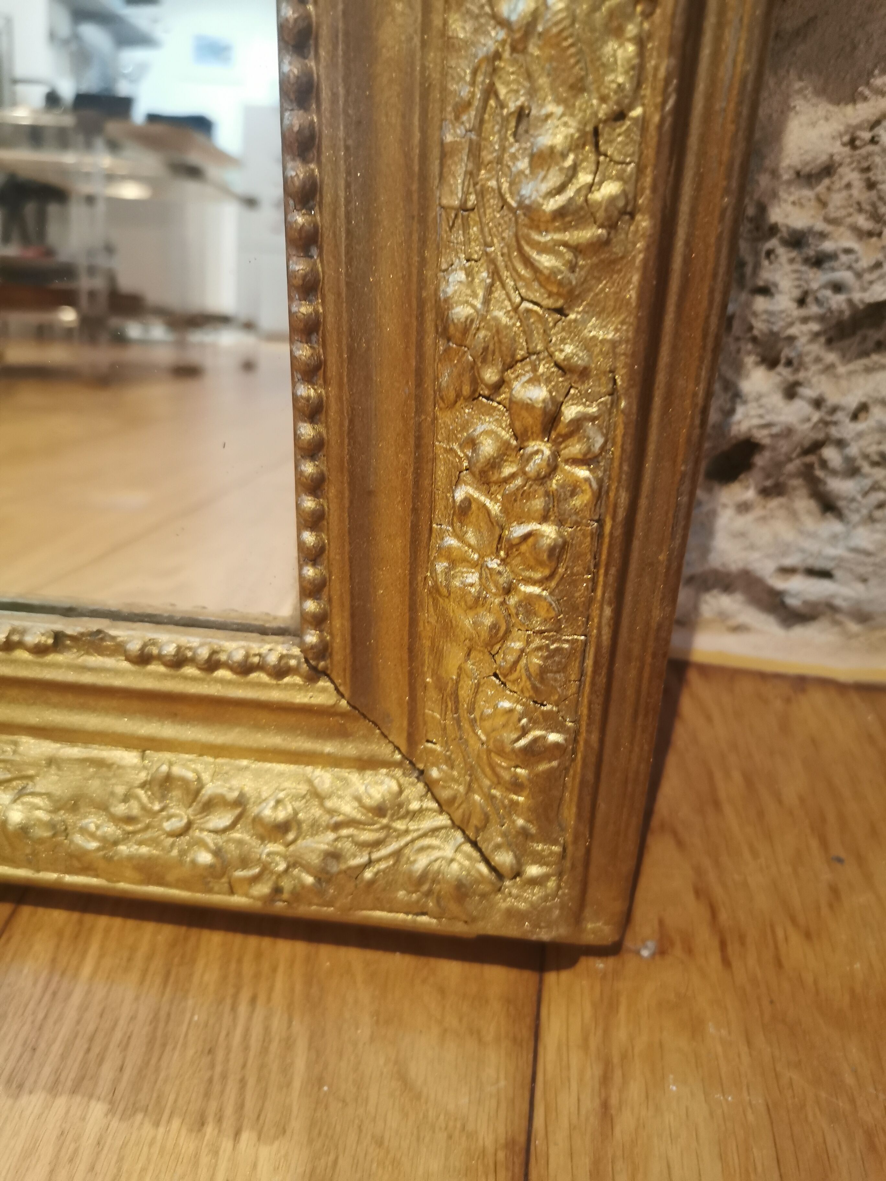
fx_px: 921
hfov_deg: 51.4
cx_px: 443
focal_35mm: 27
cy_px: 590
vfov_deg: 65.3
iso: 320
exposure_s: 1/33.3
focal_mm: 5.58
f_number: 1.8
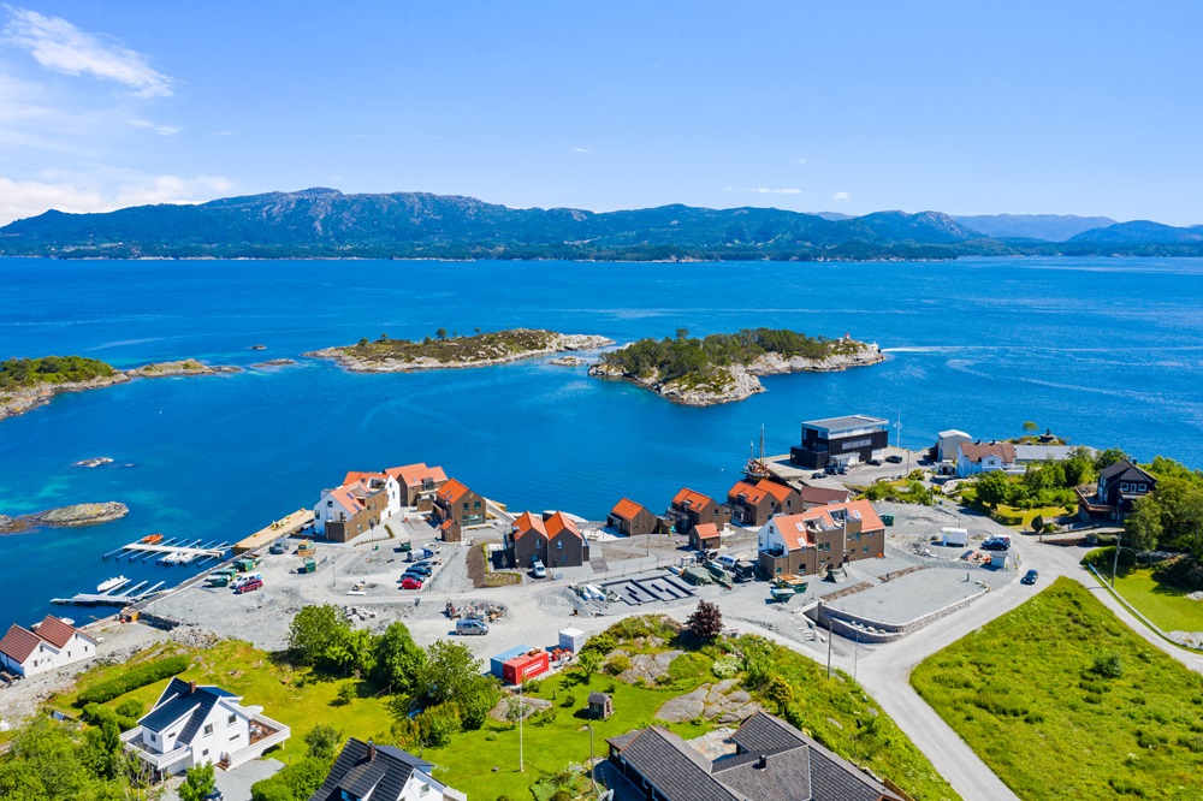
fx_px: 935
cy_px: 400
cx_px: 602
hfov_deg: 65.5
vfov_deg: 46.4
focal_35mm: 28
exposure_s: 1/240
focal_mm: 10.26
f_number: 6.3
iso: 100
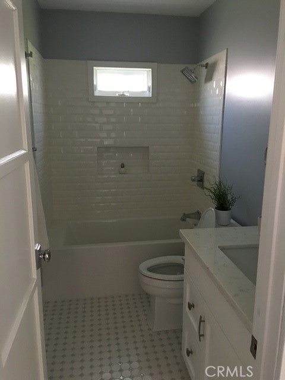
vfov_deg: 61.7
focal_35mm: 29
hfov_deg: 48.2
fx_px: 318
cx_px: 142
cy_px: 190
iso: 50
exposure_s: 1/4
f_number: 2.2
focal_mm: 4.15
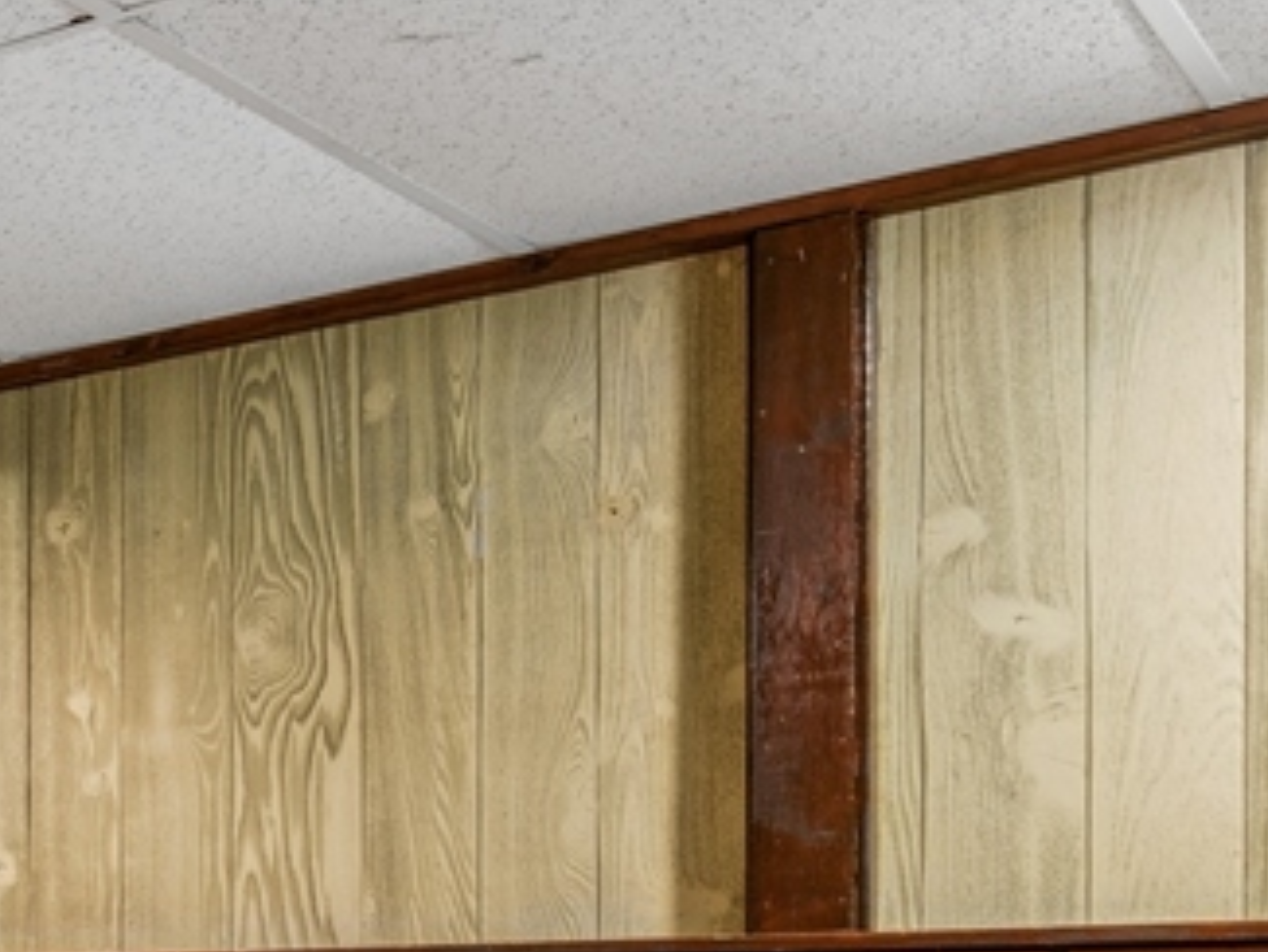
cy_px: 1131
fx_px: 2455
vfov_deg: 20.6
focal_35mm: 67
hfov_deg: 17.2
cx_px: -1471
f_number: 9
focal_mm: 14
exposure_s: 1/2
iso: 200
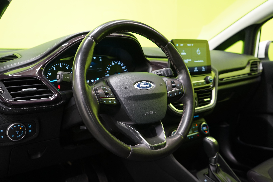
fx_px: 258
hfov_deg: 55.8
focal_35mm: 34
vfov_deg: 38.9
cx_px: 136
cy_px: 91
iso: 1250
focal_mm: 34
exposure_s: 1/20
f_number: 5
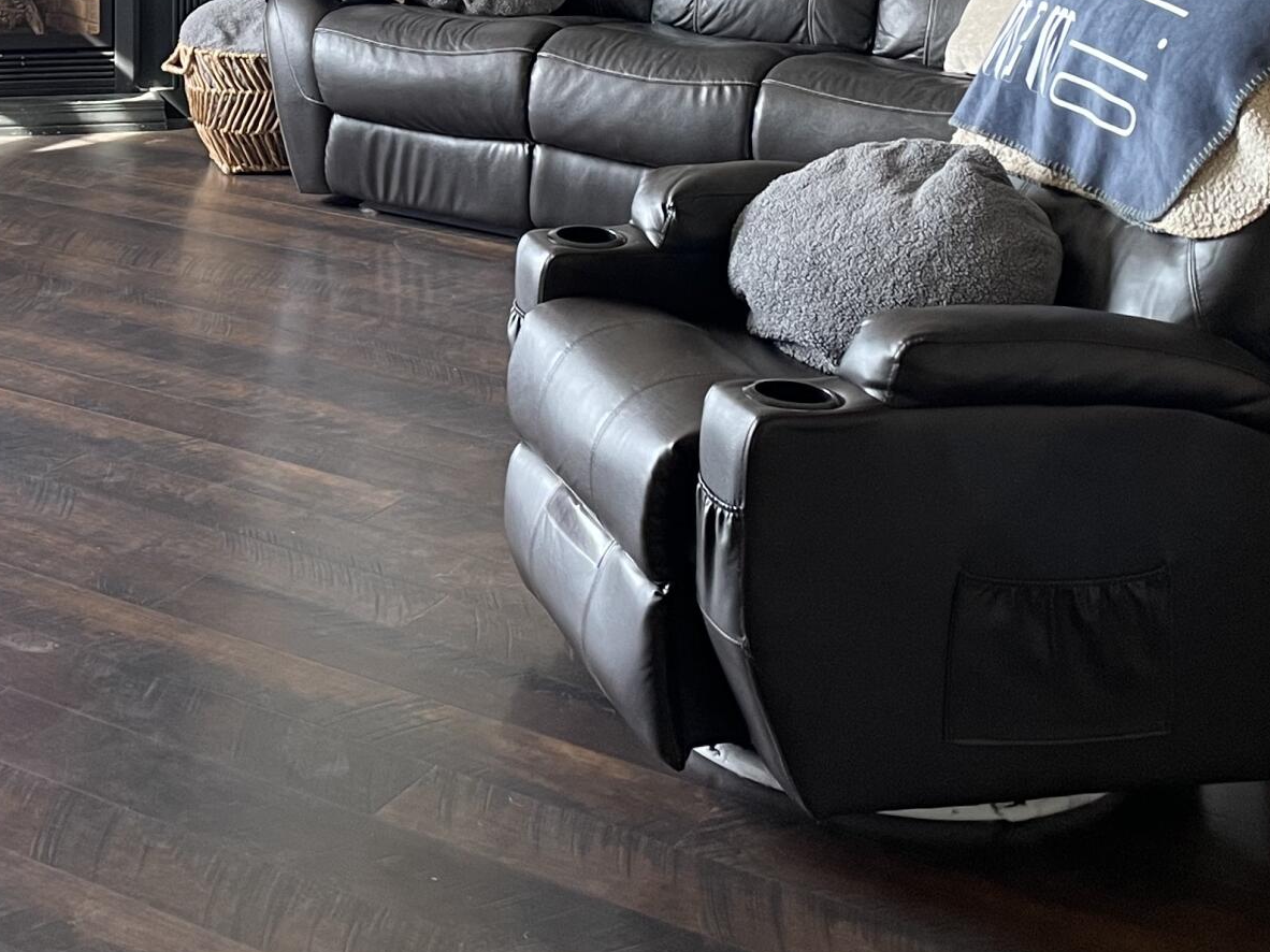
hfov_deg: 28.3
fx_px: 2421
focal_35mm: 66
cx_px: 121
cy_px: -93
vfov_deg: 21.1
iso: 80
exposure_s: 1/60
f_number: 1.6
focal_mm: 4.2
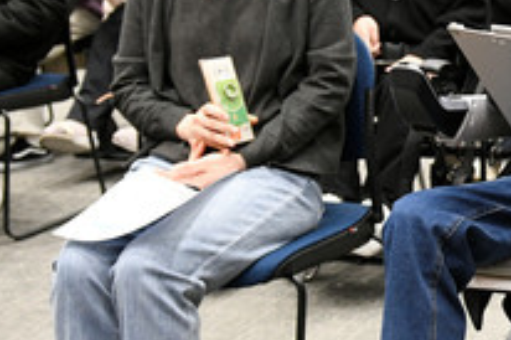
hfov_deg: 18.9
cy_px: 161
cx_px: 685
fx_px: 1404
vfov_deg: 13.8
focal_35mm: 99
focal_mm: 29
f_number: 4
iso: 2000
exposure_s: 1/60
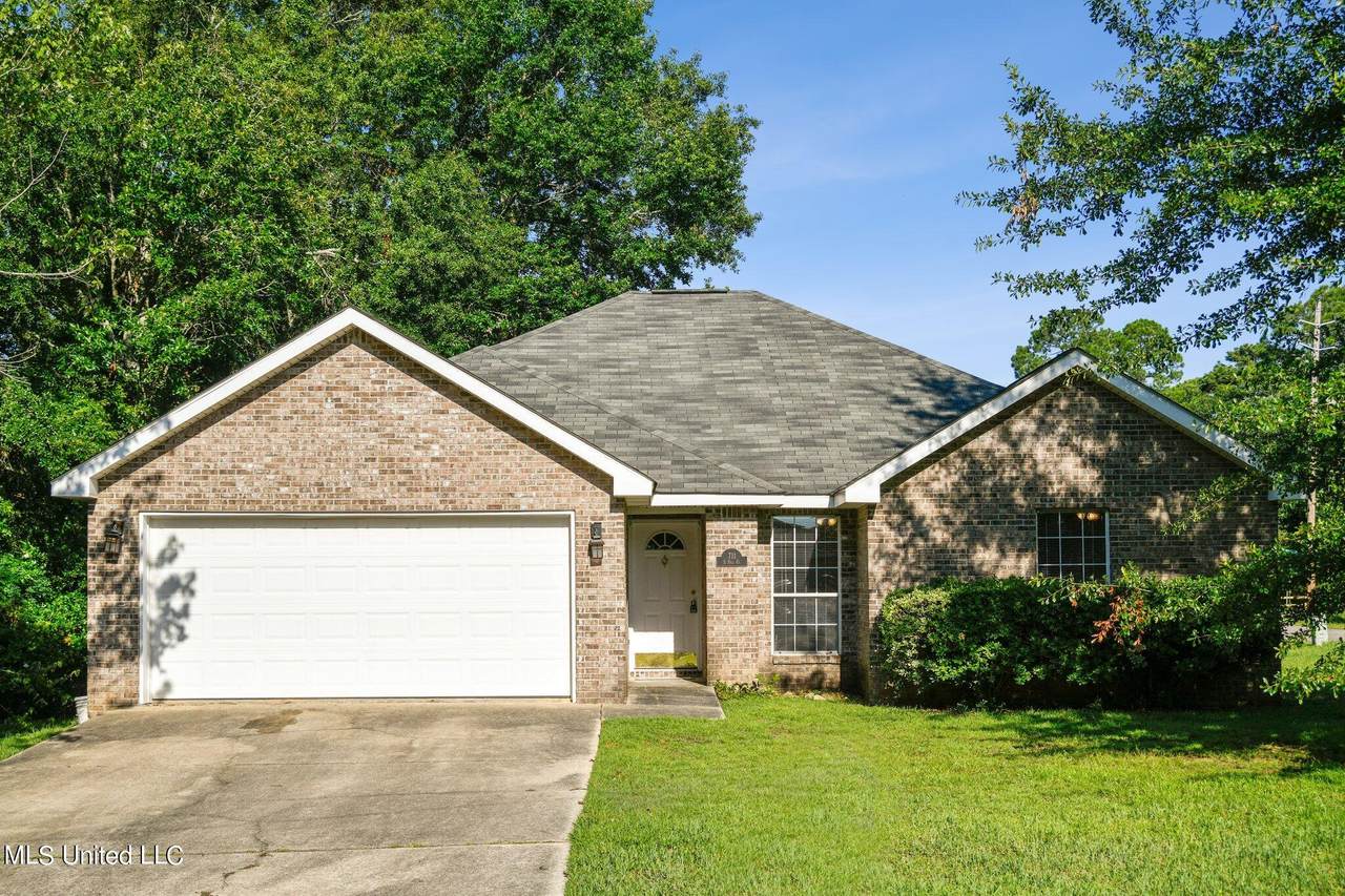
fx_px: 1793
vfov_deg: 28.1
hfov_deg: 41.1
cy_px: 448
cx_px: 672
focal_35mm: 48
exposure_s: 1/2000
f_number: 11
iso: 400
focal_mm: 48
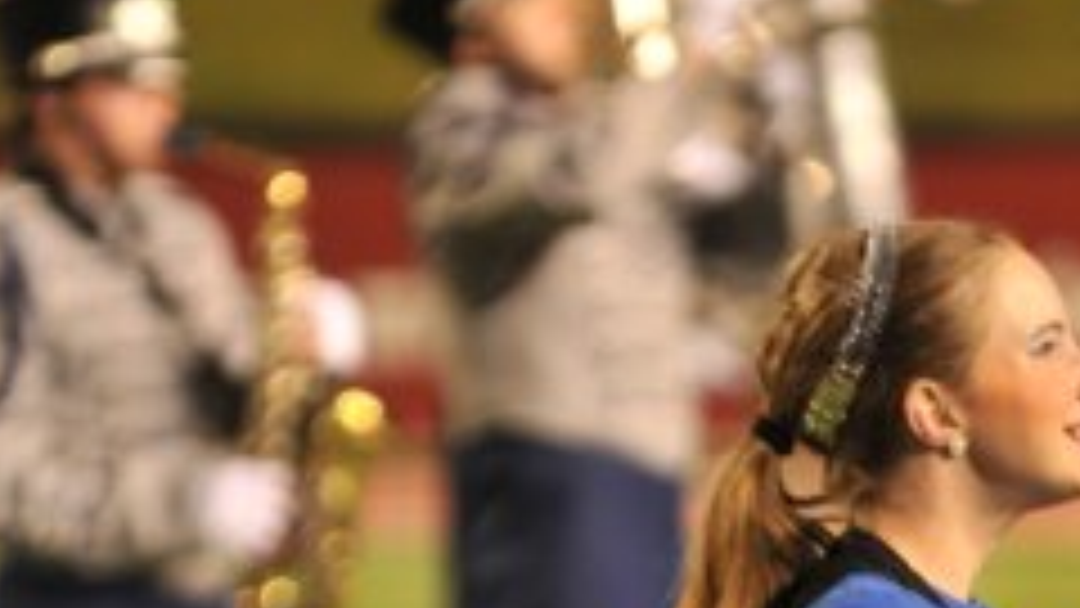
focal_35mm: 785
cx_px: 844
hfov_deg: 2.8
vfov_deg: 1.5
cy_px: 1157
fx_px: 22480
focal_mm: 200
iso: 360
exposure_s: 1/60
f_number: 2.8
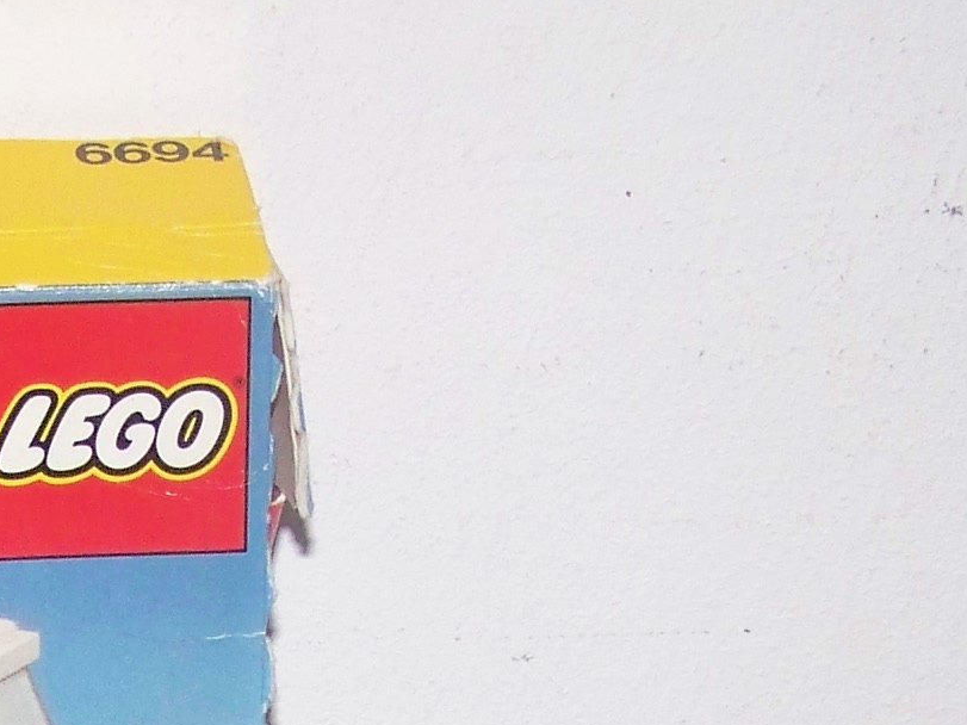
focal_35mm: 144
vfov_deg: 9.9
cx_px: -24
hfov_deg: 13.5
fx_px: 4022
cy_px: 1152
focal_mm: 6.3
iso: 200
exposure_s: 1/30
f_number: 2.8
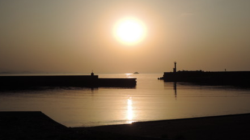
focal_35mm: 50
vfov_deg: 23.9
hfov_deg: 41.3
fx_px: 331
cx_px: 124
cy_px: 54
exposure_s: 1/1600
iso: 80
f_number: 5.2
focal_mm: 9.6
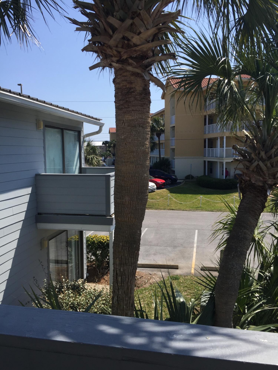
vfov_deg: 61.7
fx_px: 311
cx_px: 139
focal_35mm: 29
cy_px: 185
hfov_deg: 48.2
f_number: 2.2
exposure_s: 1/1980
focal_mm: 4.15
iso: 32
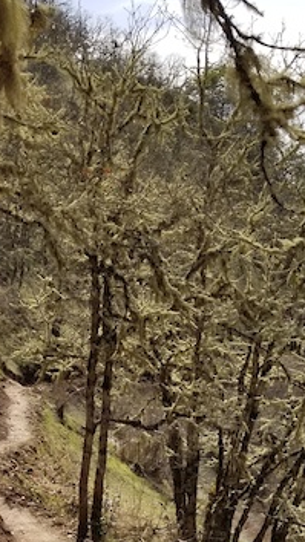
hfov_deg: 18.6
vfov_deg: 31.3
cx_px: 44
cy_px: 487
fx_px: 921
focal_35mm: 64
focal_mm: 4.25
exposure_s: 1/3165
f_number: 1.7
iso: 50
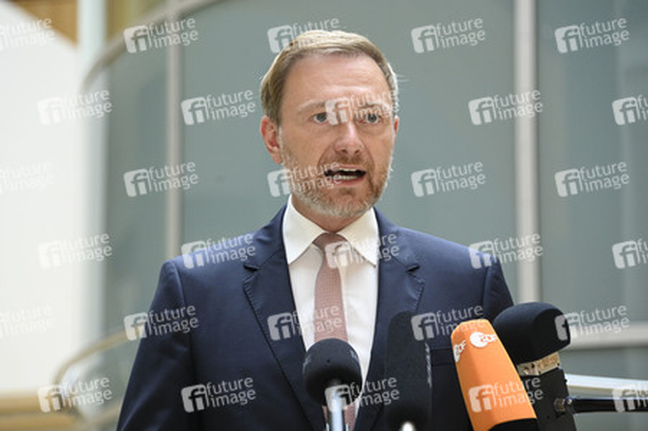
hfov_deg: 12.8
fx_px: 2878
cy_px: 216
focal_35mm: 160
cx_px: 324
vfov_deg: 8.6
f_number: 5.6
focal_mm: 160
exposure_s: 1/640
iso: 4000
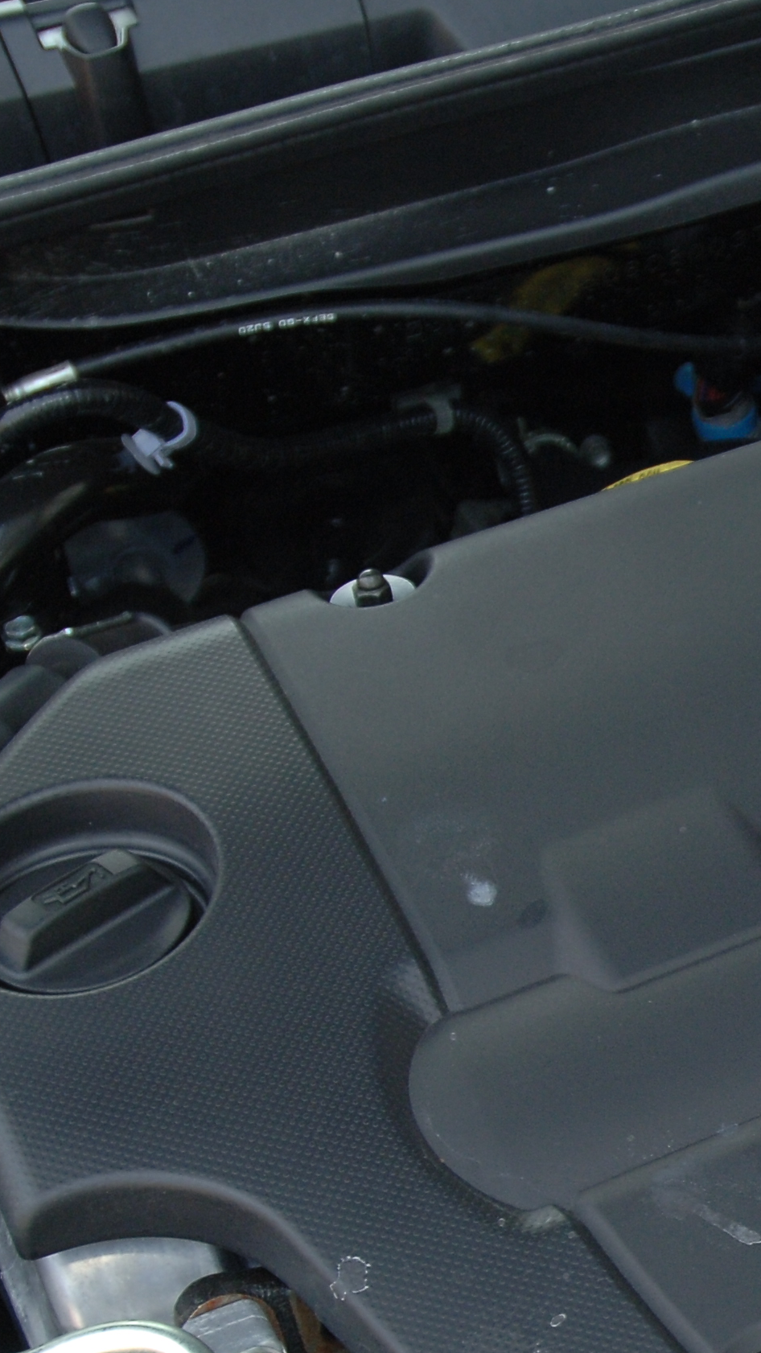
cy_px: 1084
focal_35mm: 88
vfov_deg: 23.8
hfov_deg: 12.9
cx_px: 1185
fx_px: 3157
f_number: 3.5
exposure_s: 1/200
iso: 320
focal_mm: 22
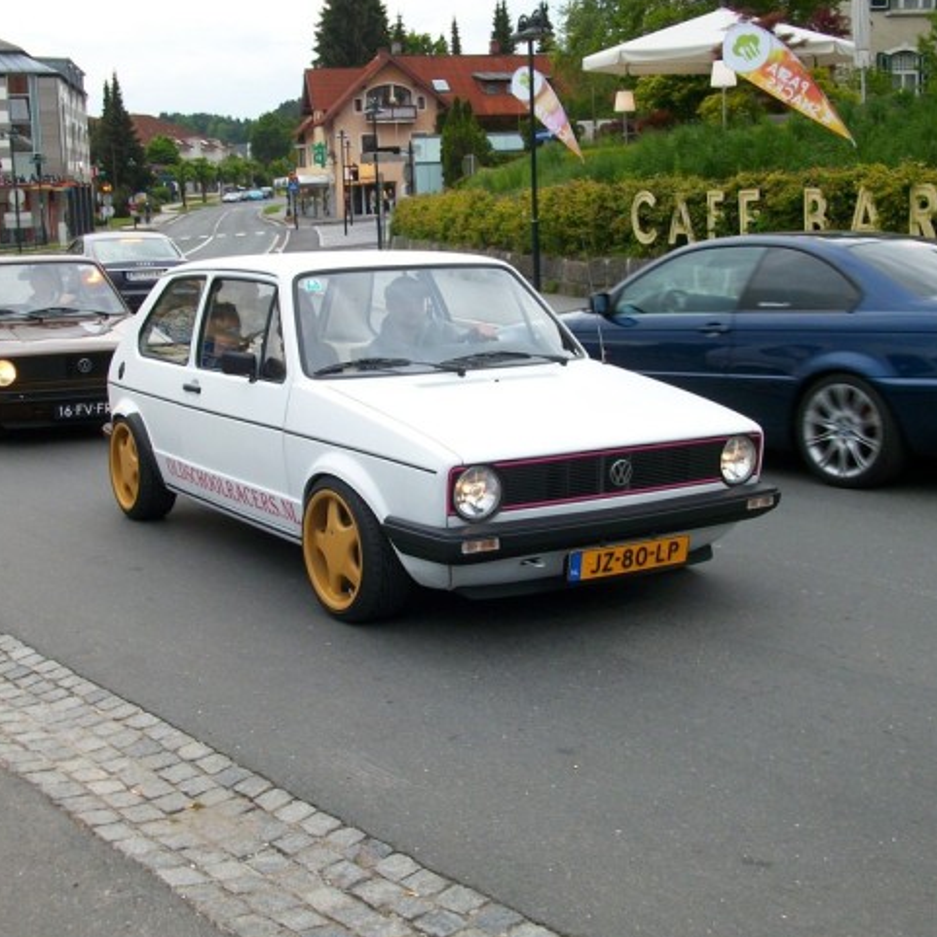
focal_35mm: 50
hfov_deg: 34.0
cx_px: 425
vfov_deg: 34.0
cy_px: 460
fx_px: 1531
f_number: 2.9
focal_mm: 5.7
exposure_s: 1/192
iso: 80
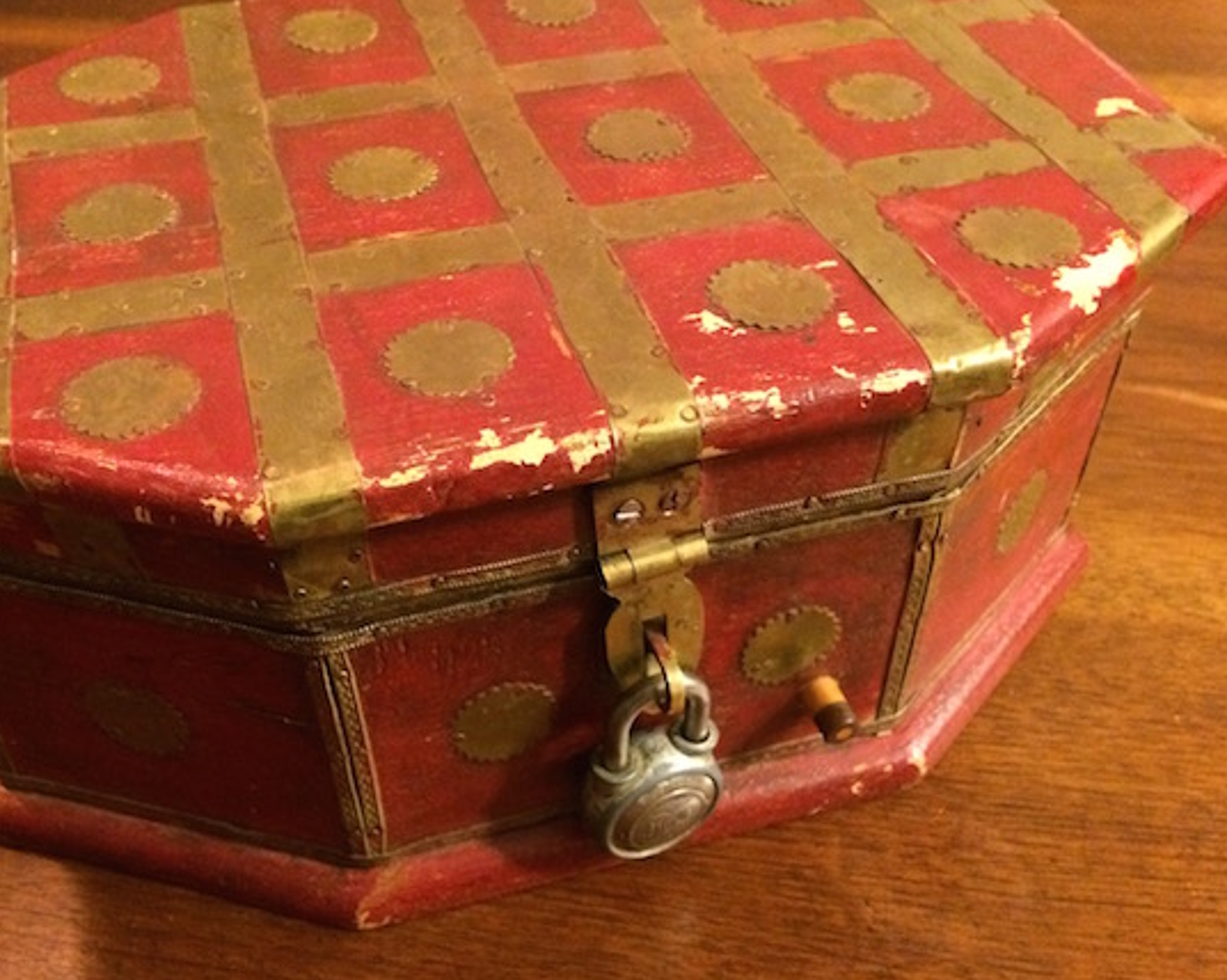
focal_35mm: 37
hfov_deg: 48.9
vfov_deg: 40.1
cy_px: 484
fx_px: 1343
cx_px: 515
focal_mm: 4.15
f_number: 2.2
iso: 500
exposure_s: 1/15
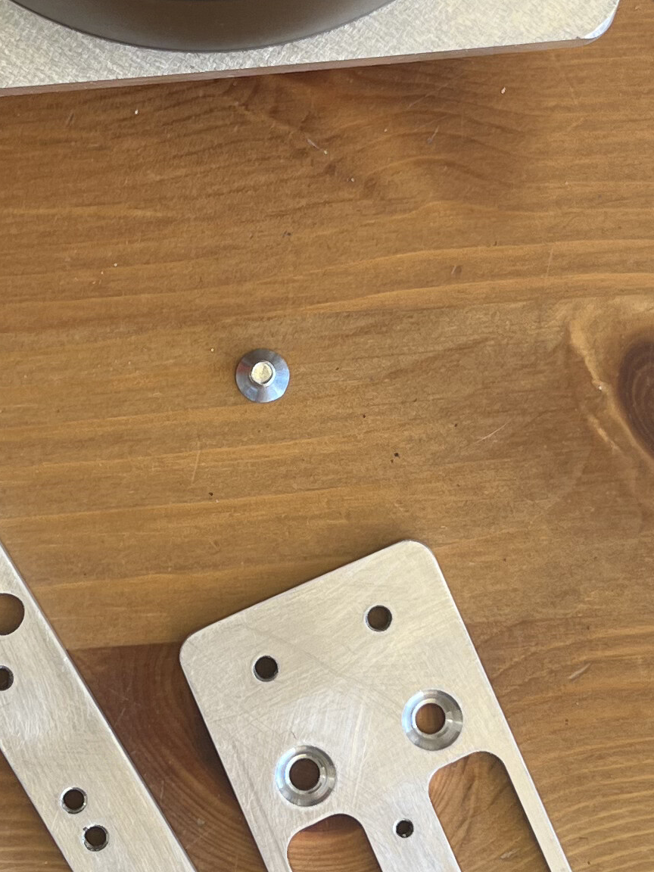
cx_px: 275
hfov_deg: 16.2
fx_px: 2292
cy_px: 345
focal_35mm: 91
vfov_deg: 21.5
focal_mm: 5.7
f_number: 1.5
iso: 32
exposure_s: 1/142
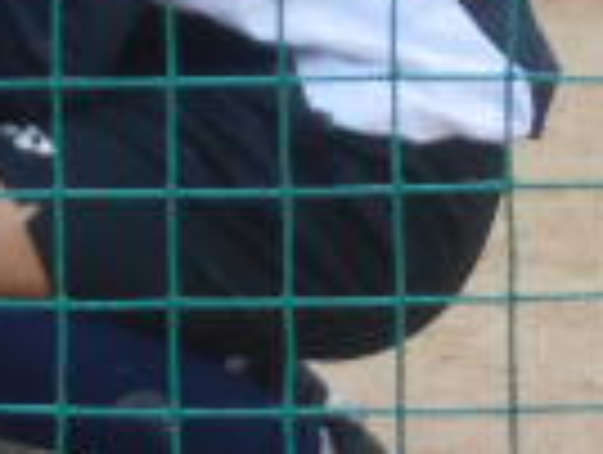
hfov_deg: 4.1
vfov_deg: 3.1
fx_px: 8237
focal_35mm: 472
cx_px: -675
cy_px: -391
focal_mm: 17.6
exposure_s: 1/250
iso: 180
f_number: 5.5
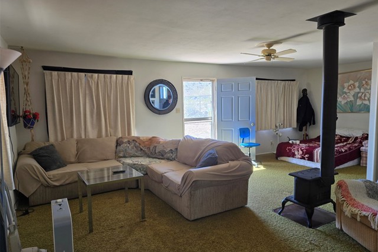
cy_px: 132
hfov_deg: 73.8
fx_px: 252
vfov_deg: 53.1
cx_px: 189
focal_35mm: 24
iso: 64
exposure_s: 1/60
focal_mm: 6.3
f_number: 1.7
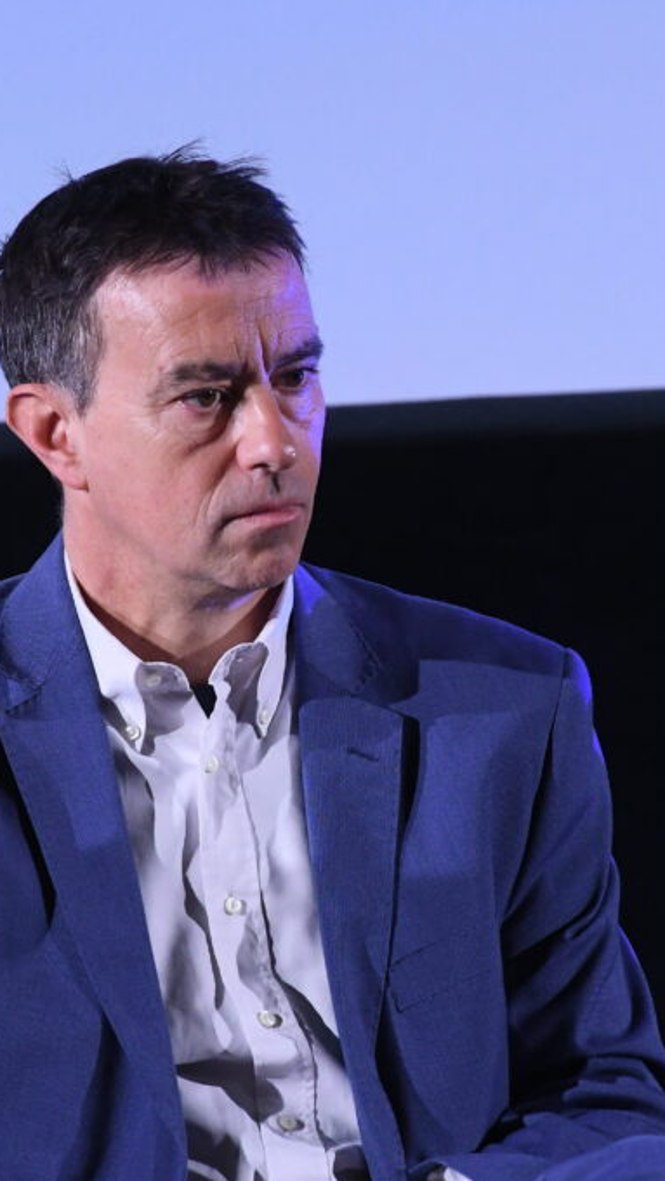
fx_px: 14813
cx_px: 253
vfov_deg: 4.6
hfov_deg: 2.6
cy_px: 590
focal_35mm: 473
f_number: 4.5
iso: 3200
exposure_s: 1/200
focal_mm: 200
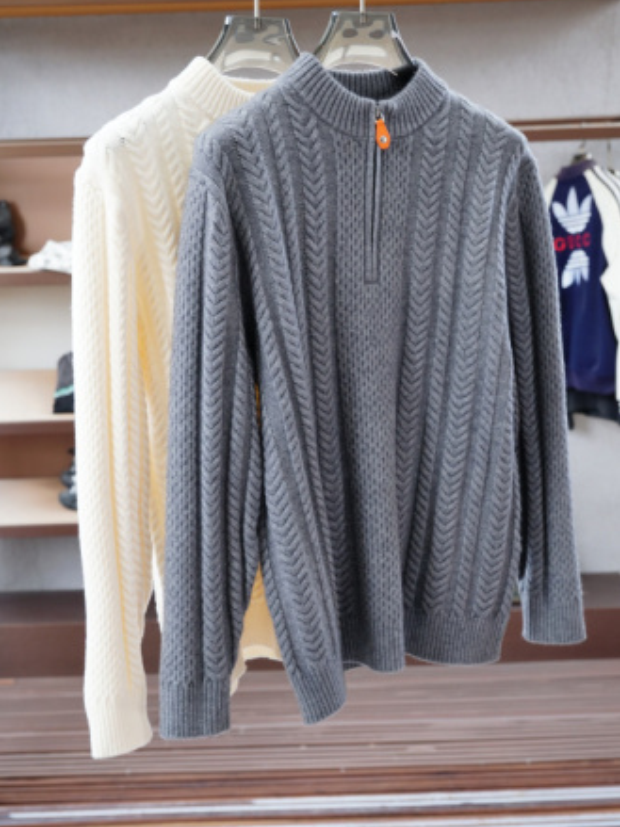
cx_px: 310
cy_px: 430
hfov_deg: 31.5
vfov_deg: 41.2
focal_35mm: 46
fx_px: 1099
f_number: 4
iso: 400
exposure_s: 1/125
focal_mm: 28
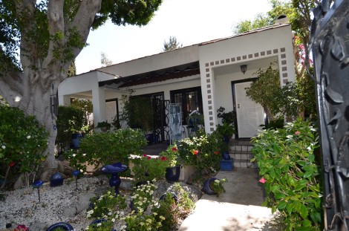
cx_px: 174
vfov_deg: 67.1
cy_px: 116
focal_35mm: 18
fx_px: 174
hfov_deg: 90.1
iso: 100
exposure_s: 1/250
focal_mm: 12
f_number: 4.5
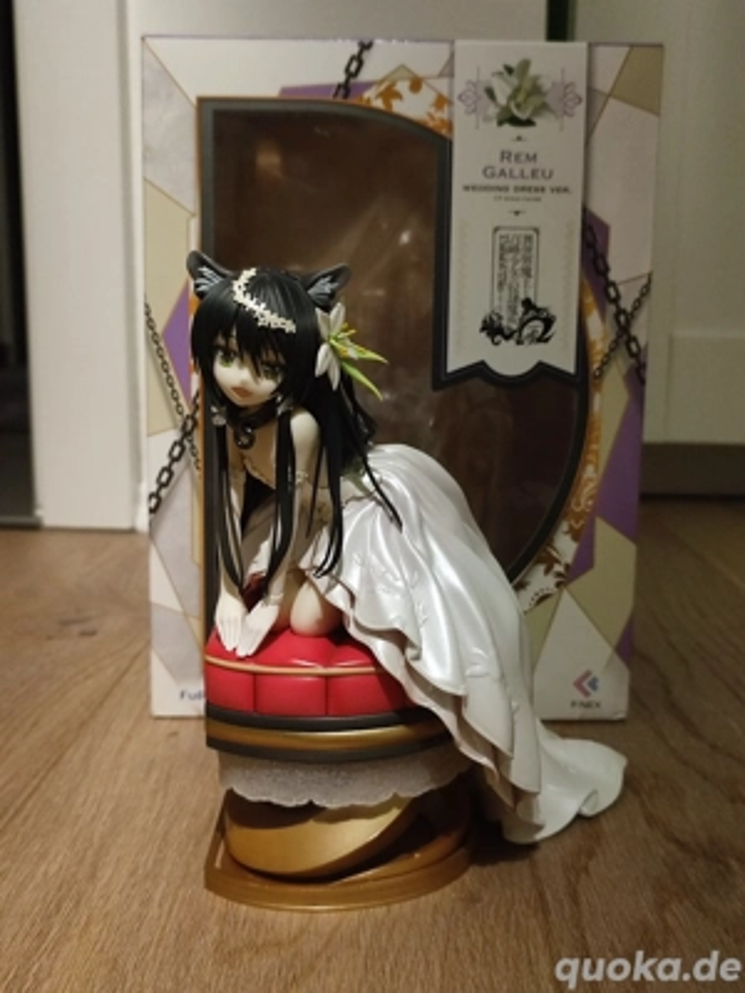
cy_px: 496
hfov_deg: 54.9
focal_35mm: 25
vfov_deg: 69.4
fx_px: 717
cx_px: 372
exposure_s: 1/17
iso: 1926
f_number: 1.9
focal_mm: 6.04
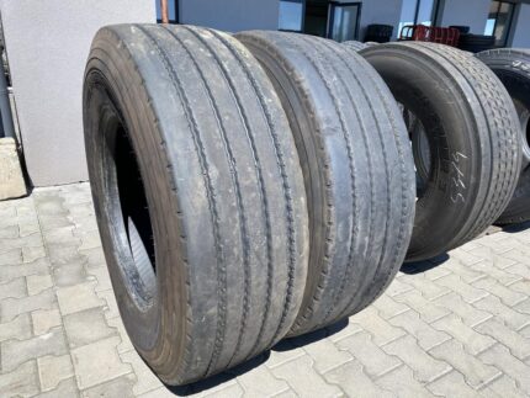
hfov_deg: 67.3
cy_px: 199
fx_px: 398
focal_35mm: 26
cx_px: 265
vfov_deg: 53.1
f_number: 1.8
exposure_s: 1/1464
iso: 32
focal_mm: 4.25
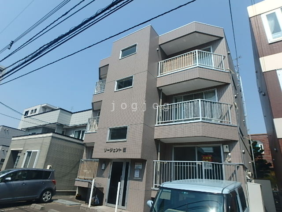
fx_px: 171
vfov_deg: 63.4
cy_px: 106
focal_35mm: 21
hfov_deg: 79.0
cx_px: 141
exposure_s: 1/500
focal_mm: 3.7
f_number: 6
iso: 125
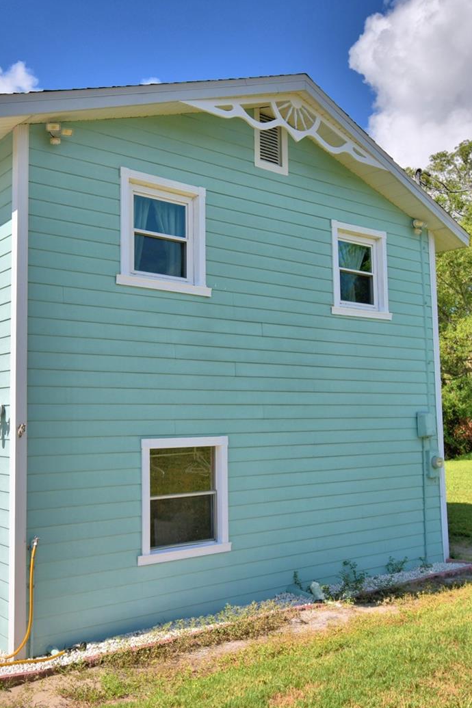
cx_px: 181
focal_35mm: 34
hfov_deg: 38.7
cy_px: 352
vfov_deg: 55.8
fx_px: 669
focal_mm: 15
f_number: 5.3
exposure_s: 1/1250
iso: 100
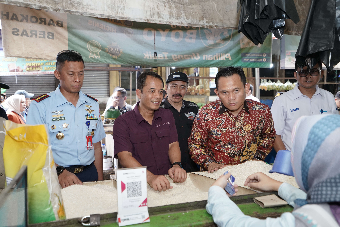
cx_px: 170
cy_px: 114
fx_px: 331
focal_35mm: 35
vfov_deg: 37.9
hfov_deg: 54.4
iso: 3200
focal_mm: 35
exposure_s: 1/100
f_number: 4
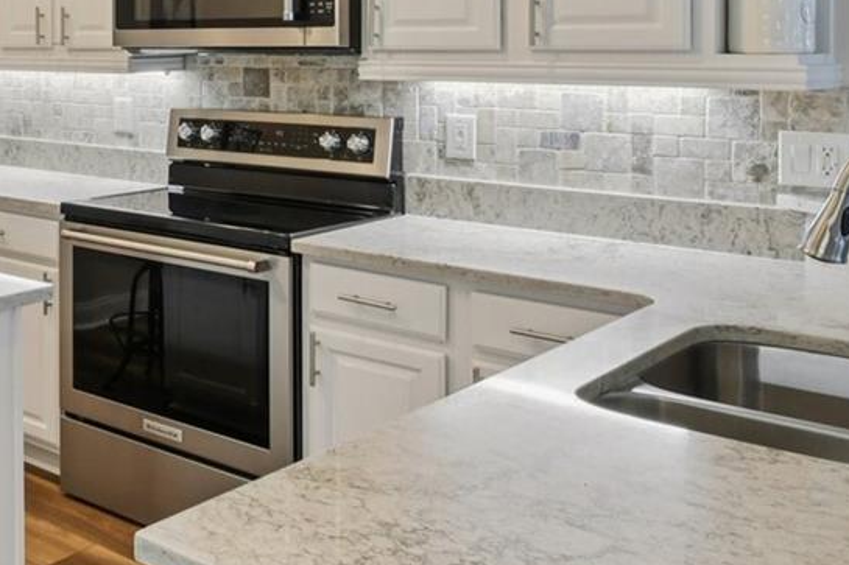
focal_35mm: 44
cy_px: 65
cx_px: -201
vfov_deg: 29.3
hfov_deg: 34.4
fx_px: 1037
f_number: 8
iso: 400
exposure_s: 1/13
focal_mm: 10
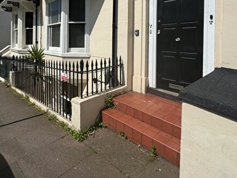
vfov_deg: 57.5
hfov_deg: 74.3
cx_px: 81
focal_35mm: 22
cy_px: 41
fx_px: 151
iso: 50
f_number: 2.2
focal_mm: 2.22
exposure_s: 1/4630
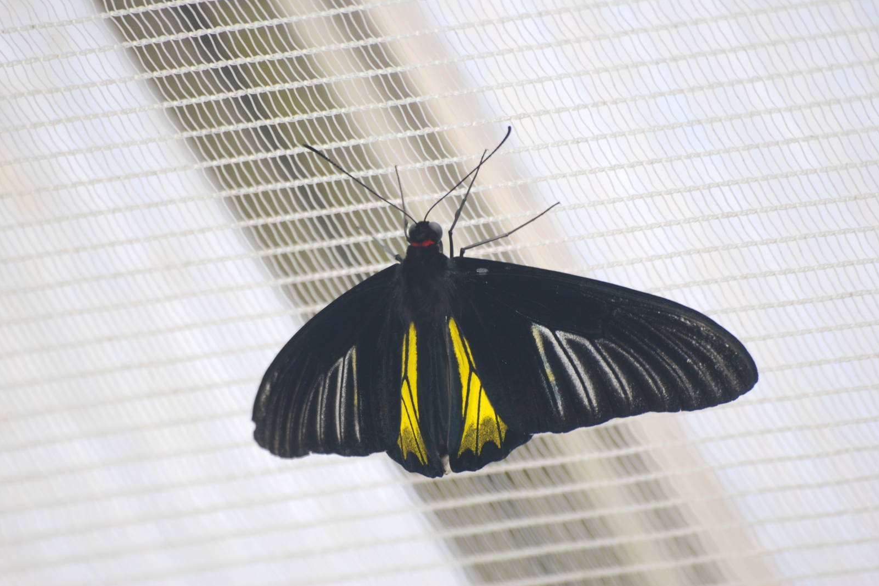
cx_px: 440
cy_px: 294
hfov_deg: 4.6
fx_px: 11034
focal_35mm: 452
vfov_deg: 3.0
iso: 200
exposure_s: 1/100
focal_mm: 300
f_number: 5.6
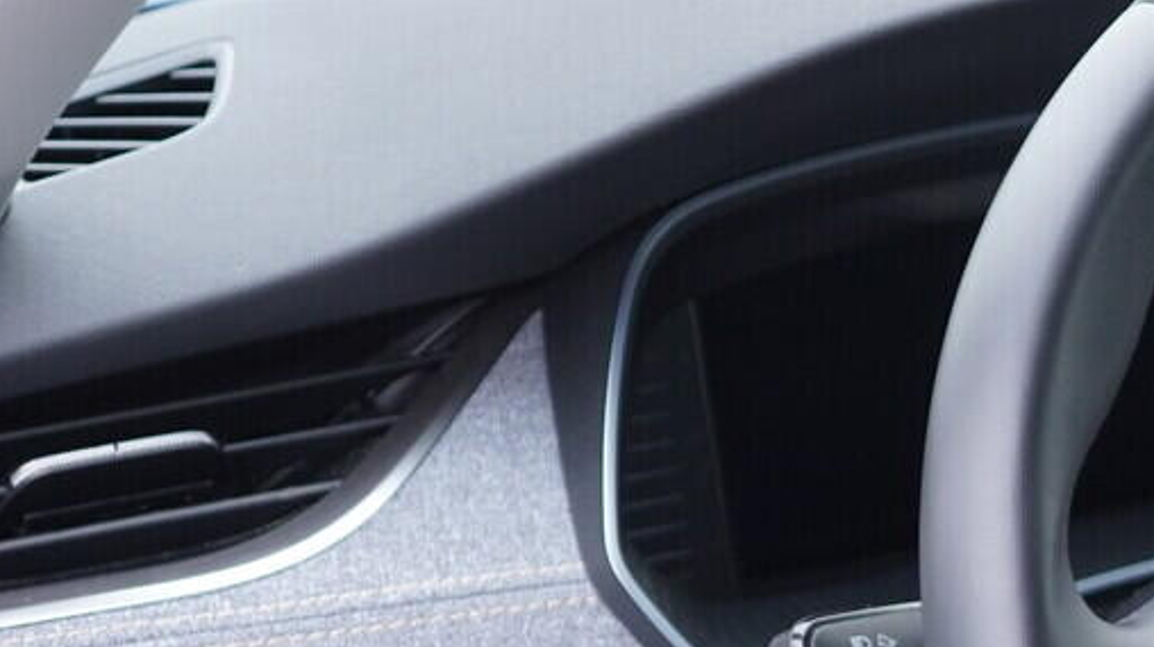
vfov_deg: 11.1
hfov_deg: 18.6
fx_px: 3272
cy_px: 742
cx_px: 1506
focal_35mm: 107
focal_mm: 24
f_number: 2.8
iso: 320
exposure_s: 1/40
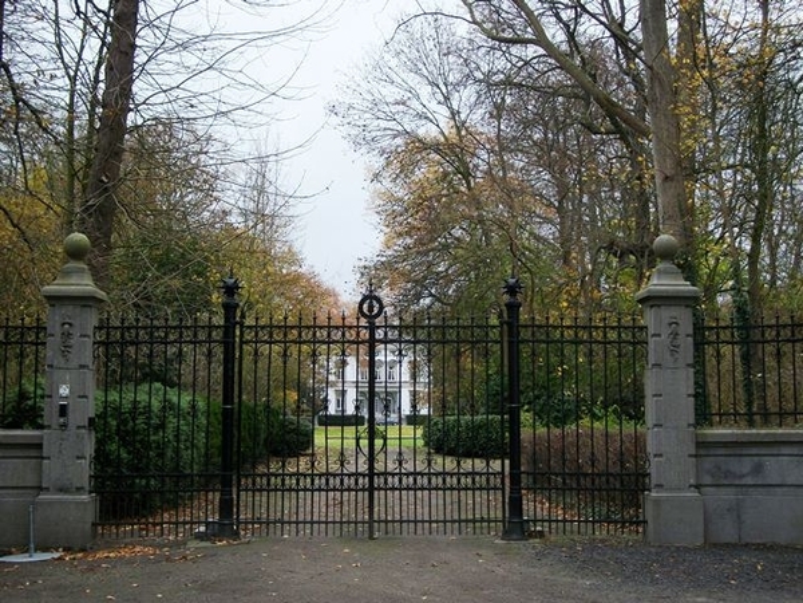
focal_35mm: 50
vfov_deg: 29.1
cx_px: 402
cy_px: 302
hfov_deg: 38.2
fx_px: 1160
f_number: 3.6
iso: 83
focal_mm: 8.8
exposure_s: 1/80
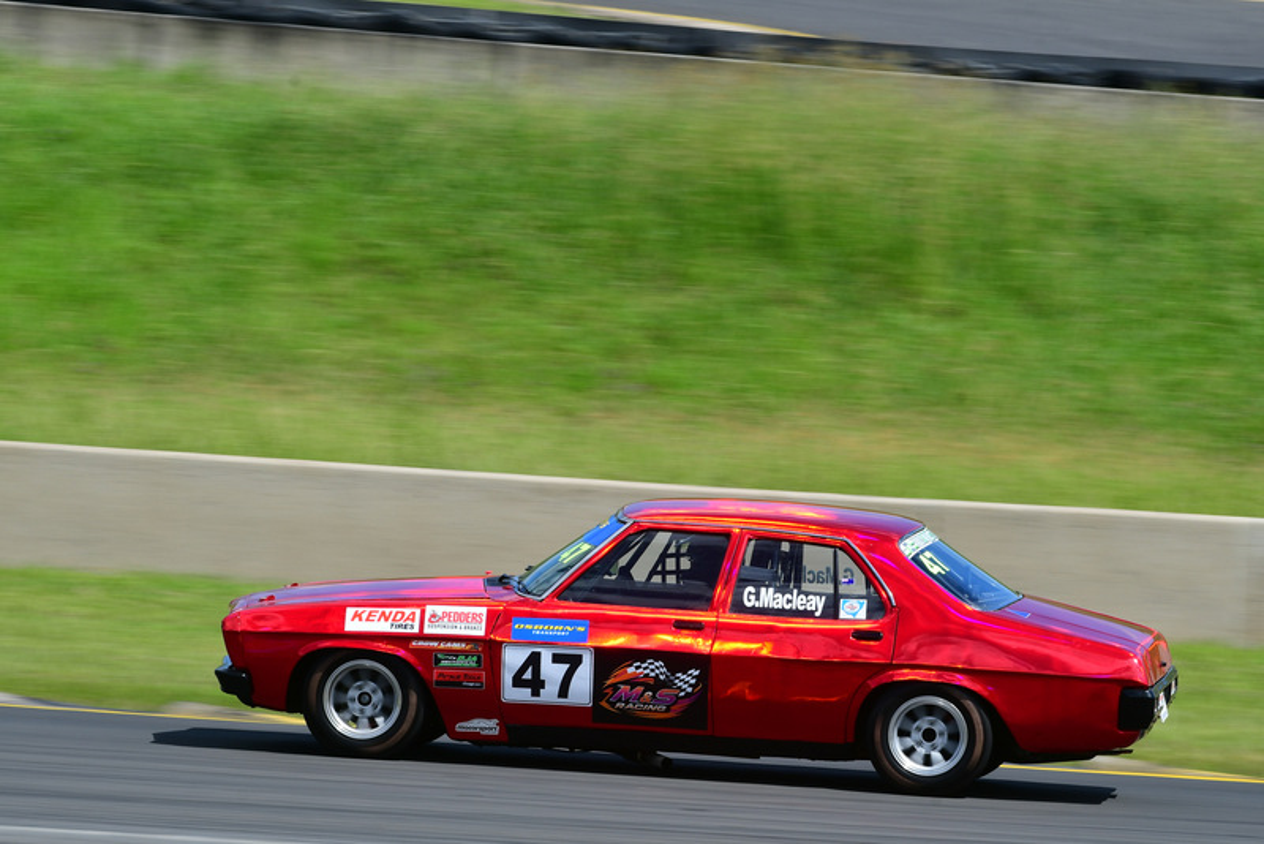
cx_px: 632
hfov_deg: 6.9
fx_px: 10537
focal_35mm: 300
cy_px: 422
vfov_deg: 4.6
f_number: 13
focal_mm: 200
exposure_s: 1/250
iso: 200
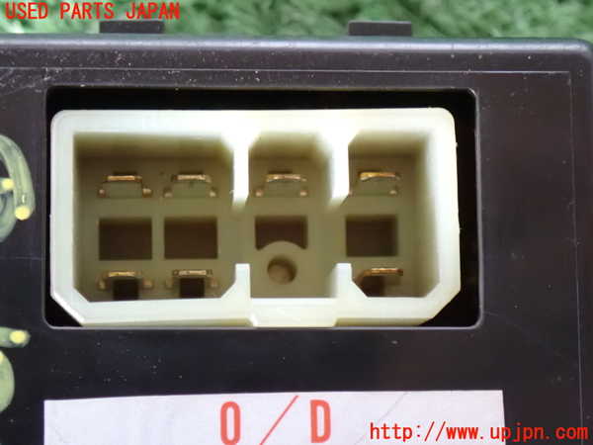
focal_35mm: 100
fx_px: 1713
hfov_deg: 19.6
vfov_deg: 14.8
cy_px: 222
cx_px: 296
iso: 1600
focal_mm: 18
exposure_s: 1/20
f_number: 4.9
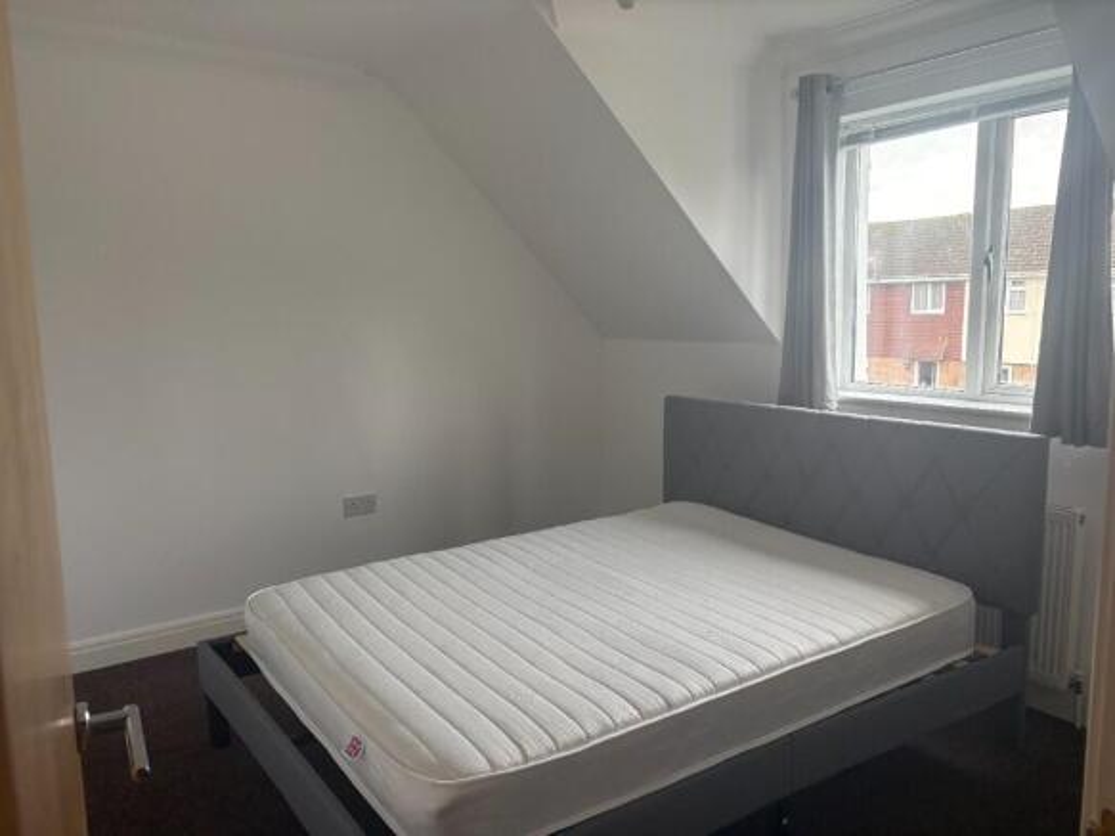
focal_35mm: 26
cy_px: 418
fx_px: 837
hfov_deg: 67.3
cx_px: 558
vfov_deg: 53.0
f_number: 1.6
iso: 125
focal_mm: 5.96
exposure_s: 1/90
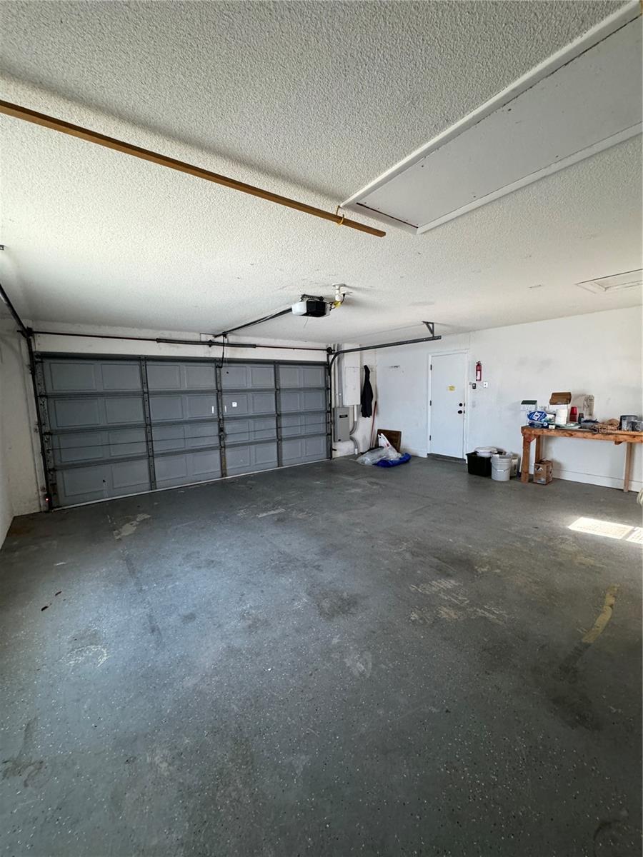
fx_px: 347
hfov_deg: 85.7
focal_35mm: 14
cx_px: 322
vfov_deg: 102.1
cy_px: 428
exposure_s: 1/60
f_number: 2.2
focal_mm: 2.22
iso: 400
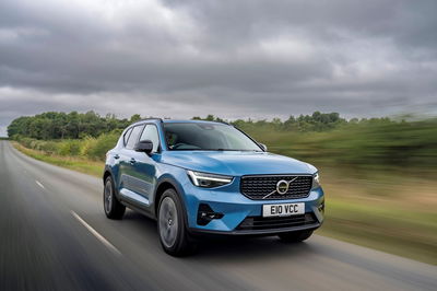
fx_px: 400
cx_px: 218
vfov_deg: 39.9
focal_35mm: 33
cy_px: 146
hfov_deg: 57.3
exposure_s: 1/13
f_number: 11
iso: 64
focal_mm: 33
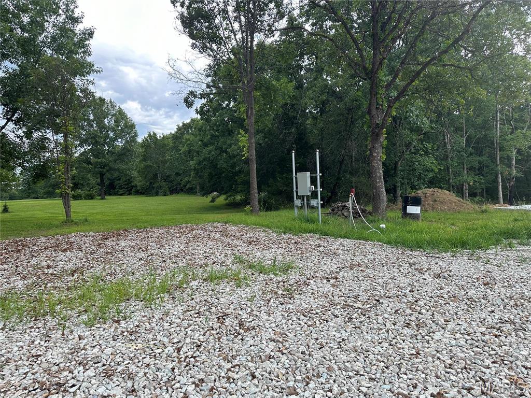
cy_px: 199
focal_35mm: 24
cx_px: 266
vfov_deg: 56.8
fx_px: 368
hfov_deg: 71.6
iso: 80
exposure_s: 1/745
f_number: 1.78
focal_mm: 6.86
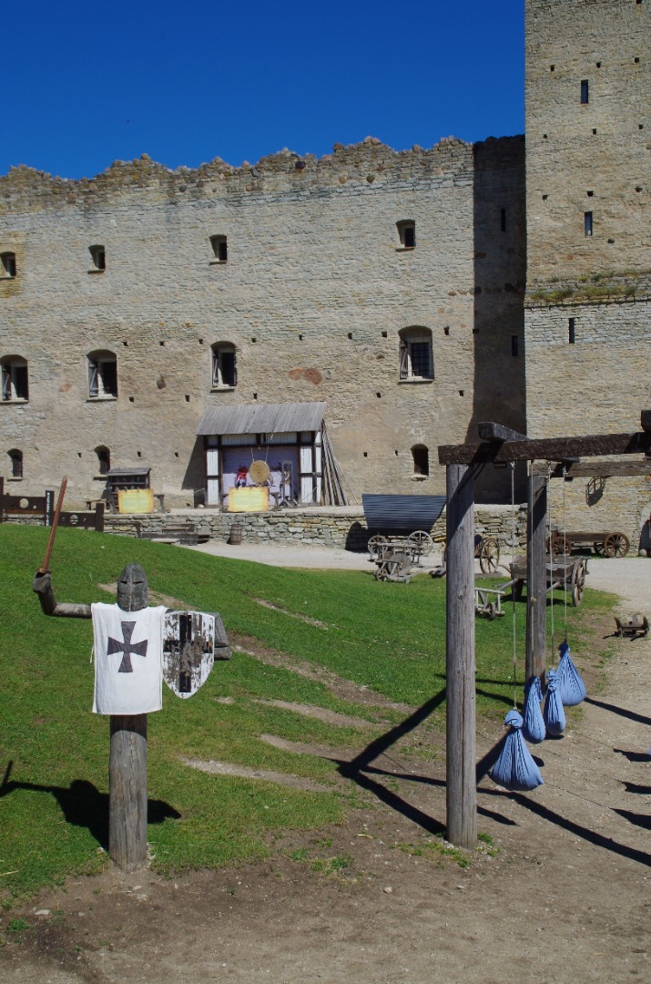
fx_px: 1335
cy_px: 492
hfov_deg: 27.4
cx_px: 326
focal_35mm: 49
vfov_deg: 40.4
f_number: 14
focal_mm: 33
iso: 100
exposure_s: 1/160
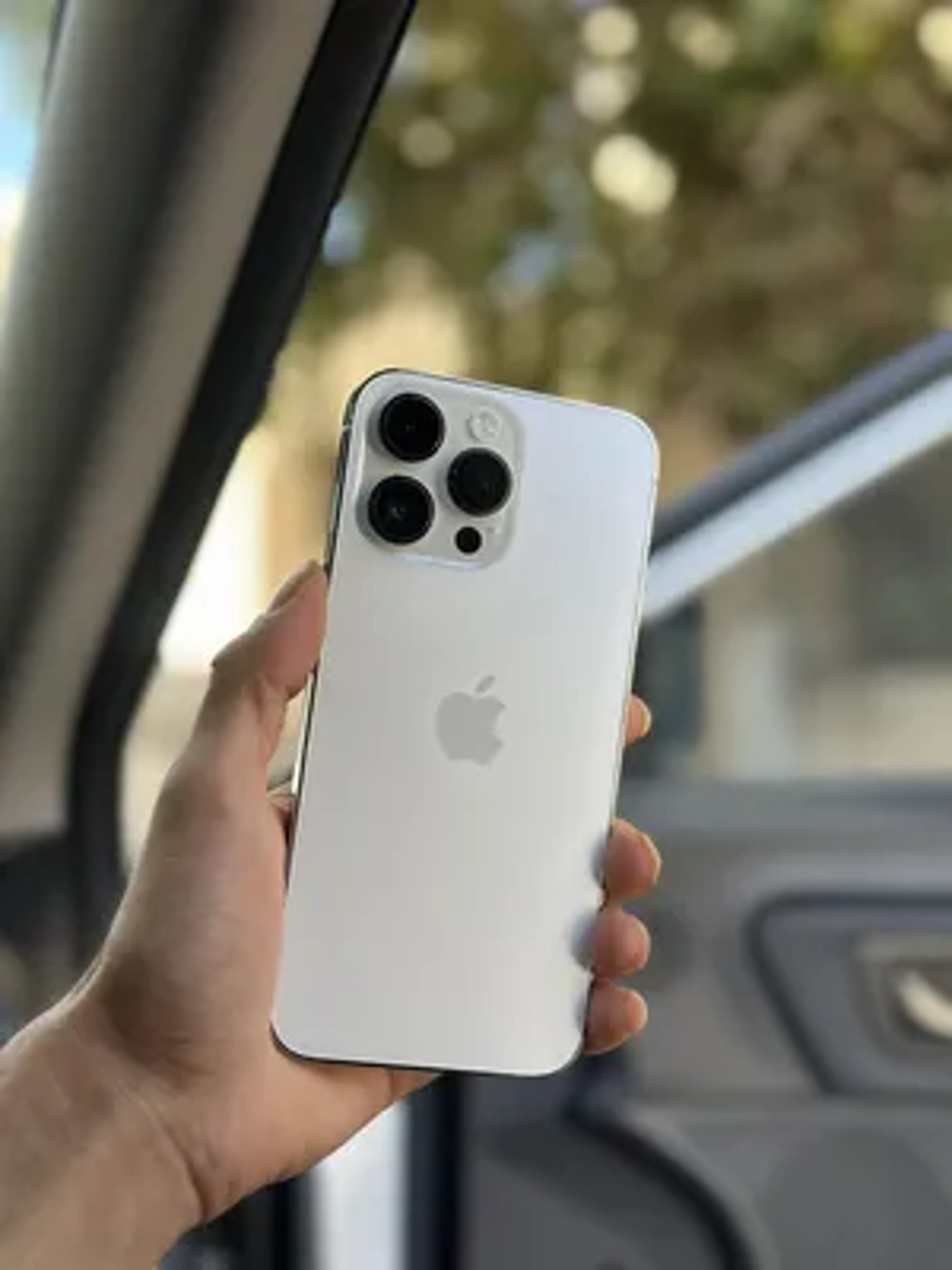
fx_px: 1760
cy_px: 635
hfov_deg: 30.3
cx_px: 476
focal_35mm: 48
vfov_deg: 39.7
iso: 80
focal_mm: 6.86
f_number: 1.78
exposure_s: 1/321
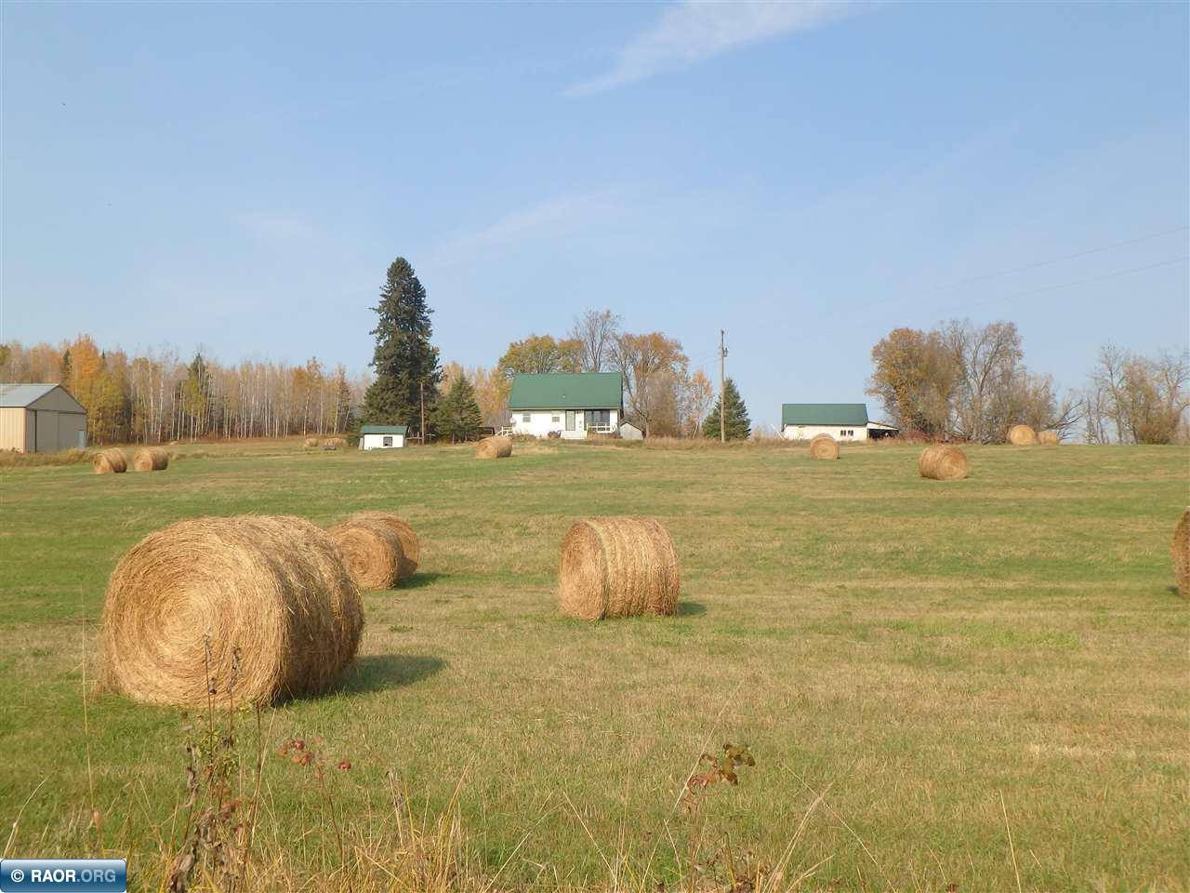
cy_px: 446
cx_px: 595
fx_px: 1066
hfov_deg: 58.4
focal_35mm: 31
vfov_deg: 45.4
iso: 125
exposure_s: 1/640
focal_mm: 5.6
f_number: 4.7
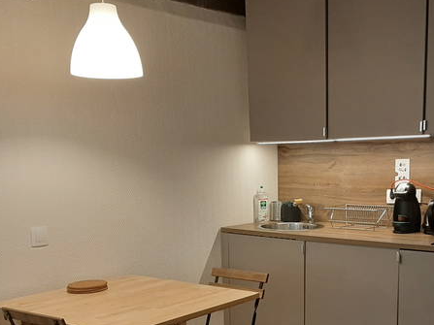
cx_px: 269
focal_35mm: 46
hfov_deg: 41.0
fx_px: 577
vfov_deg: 30.8
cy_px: 258
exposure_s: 1/50
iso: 125
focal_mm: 3.93
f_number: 1.7
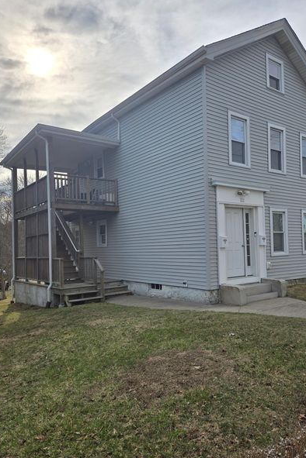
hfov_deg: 47.6
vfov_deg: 67.4
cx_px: 184
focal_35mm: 27
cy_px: 239
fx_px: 344
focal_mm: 5.4
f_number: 1.8
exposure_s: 1/3935
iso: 25
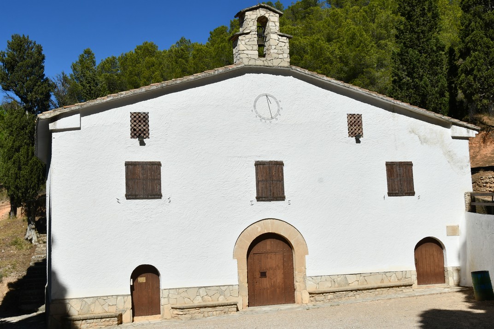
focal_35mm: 36
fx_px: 494
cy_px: 164
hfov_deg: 53.1
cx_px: 247
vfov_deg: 36.9
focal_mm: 24
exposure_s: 1/250
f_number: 11
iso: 100
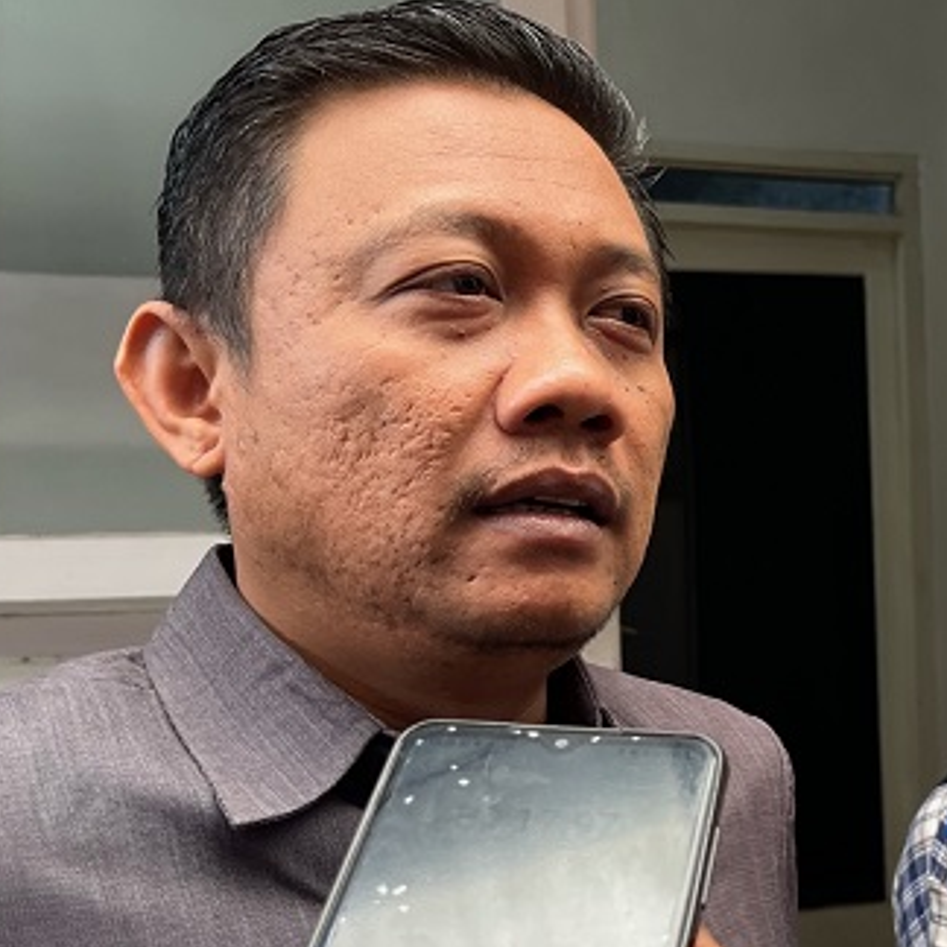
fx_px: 1579
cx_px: 918
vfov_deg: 33.3
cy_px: 579
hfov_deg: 31.2
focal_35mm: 51
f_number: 1.6
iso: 125
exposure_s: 1/103
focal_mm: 5.1
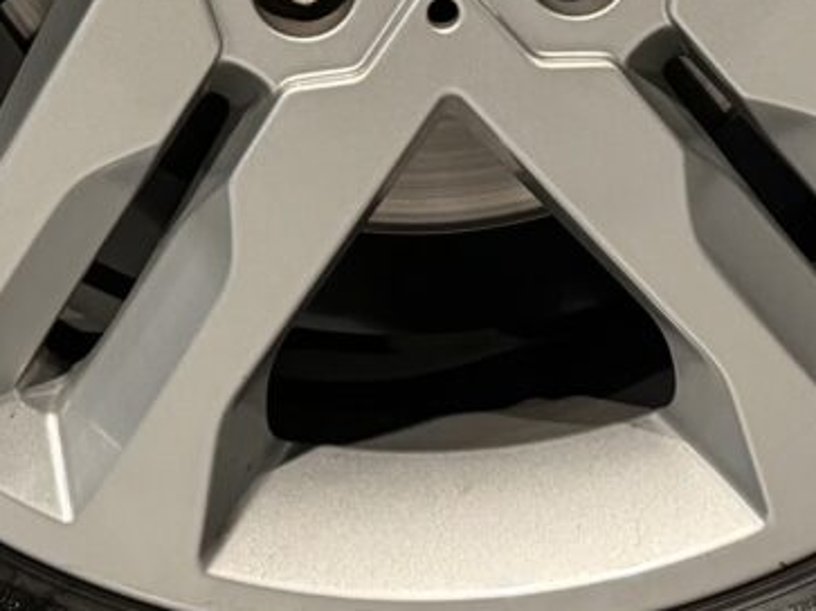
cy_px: -301
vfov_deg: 11.2
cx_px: 355
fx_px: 2993
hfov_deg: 15.5
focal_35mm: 127
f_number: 1.78
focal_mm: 6.86
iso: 640
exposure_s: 1/40
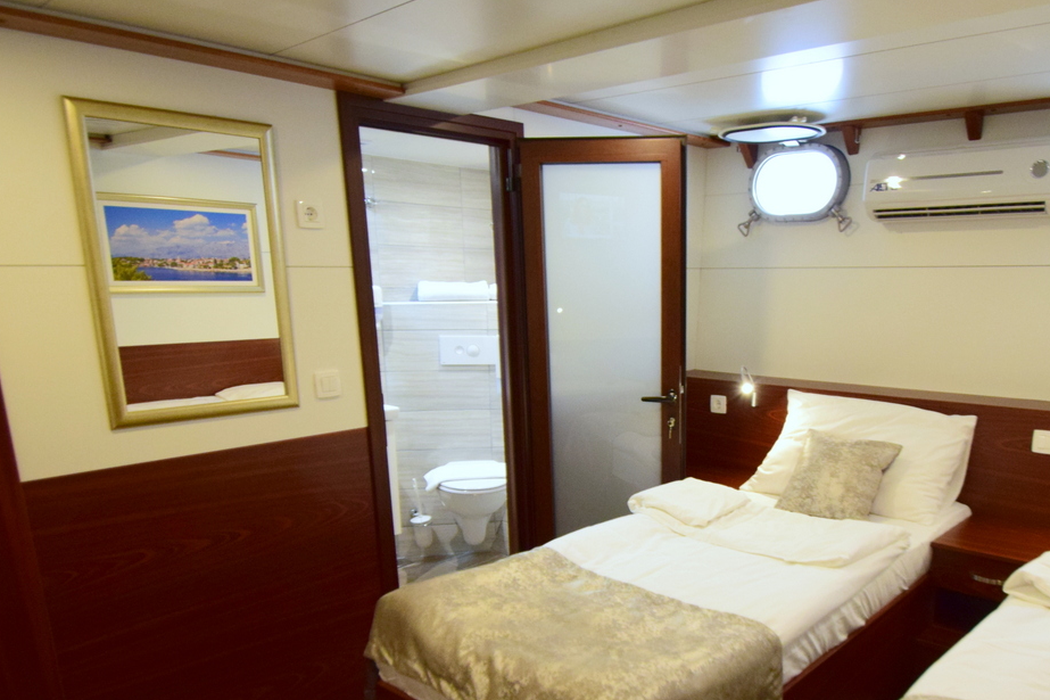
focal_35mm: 26
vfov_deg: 49.2
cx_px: 656
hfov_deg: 68.3
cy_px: 429
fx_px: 758
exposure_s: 1/60
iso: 1600
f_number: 4
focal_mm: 10
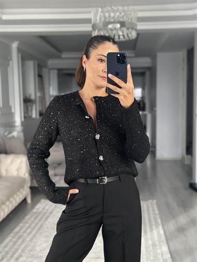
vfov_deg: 39.6
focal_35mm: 48
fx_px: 364
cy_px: 131
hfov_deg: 30.3
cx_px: 98
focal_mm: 6.86
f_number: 1.78
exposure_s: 1/94
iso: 125
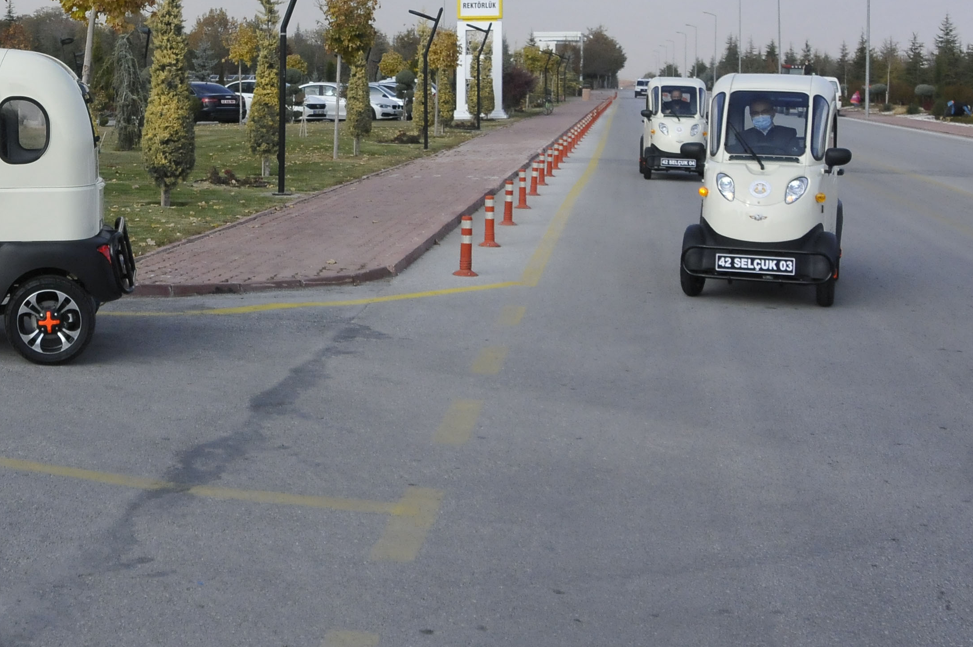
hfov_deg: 35.5
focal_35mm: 53
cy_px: 80
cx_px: 115
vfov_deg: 24.8
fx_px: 1431
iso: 1000
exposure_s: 1/3200
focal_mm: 18
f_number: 5.6
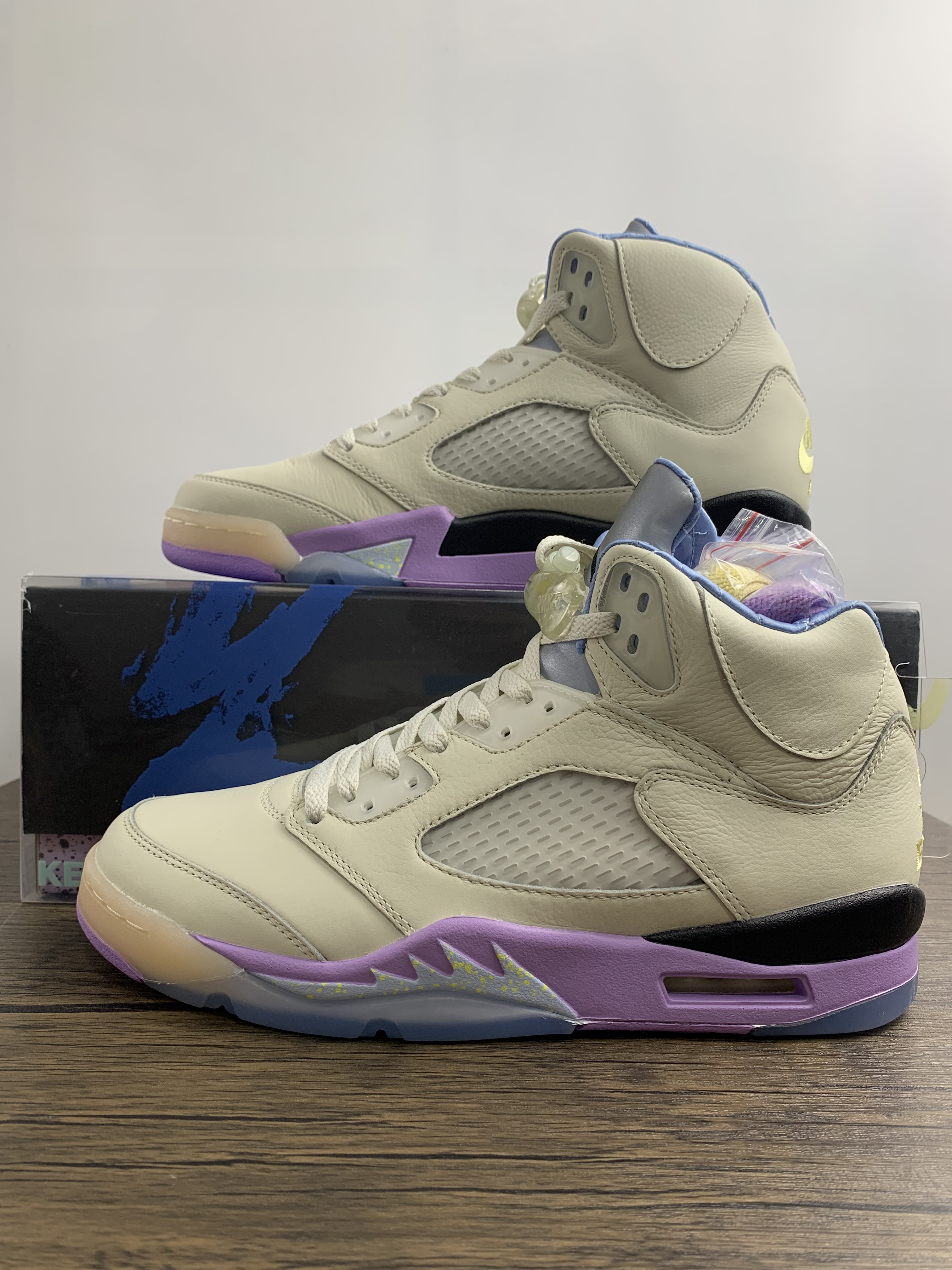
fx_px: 953
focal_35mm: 26
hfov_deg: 53.1
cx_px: 476
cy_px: 635
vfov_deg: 67.3
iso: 50
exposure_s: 1/121
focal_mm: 4.25
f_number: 1.8
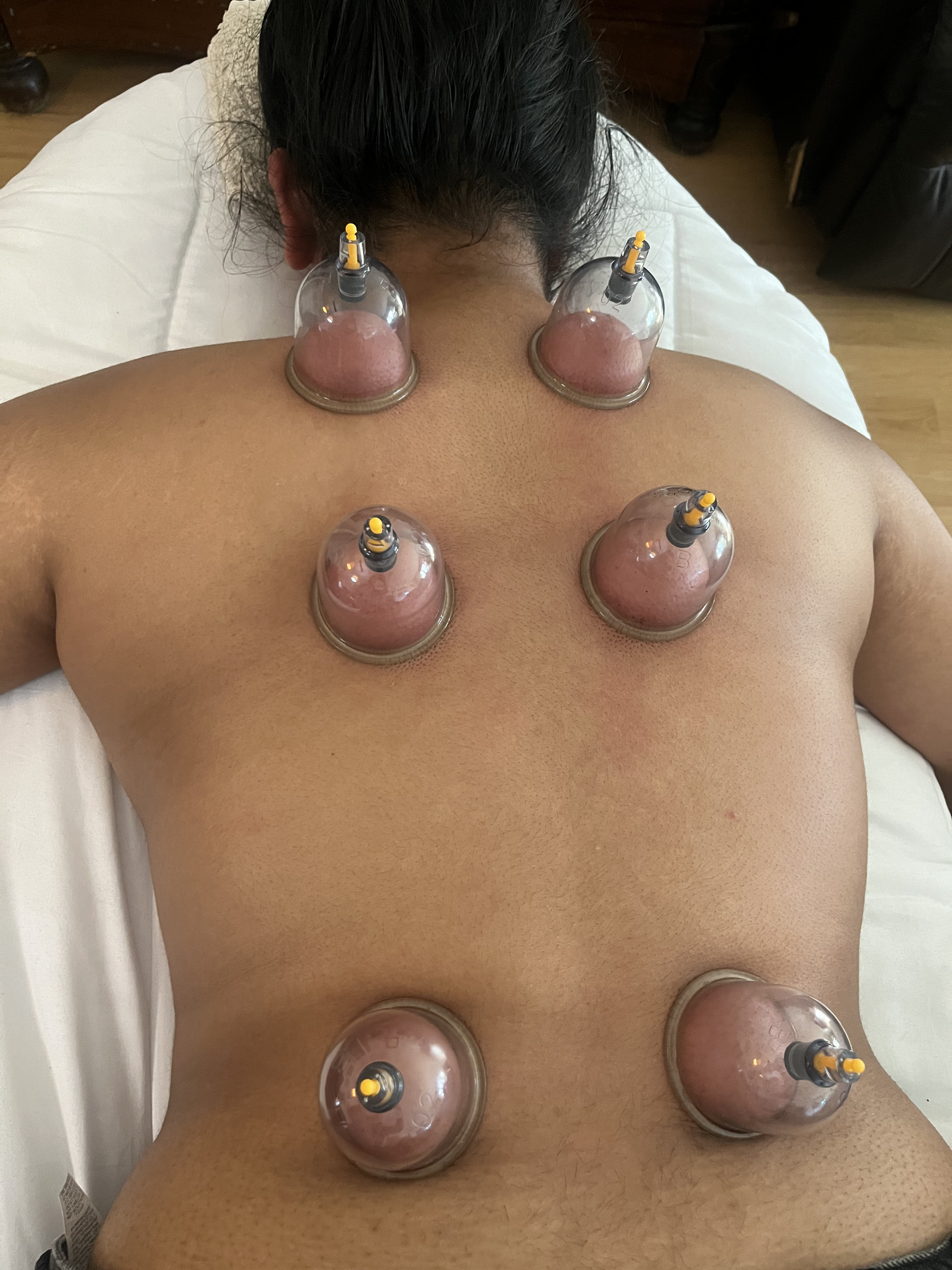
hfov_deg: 53.1
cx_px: 476
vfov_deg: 67.3
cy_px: 635
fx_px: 953
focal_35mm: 26
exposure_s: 1/55
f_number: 1.6
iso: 500
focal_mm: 5.1
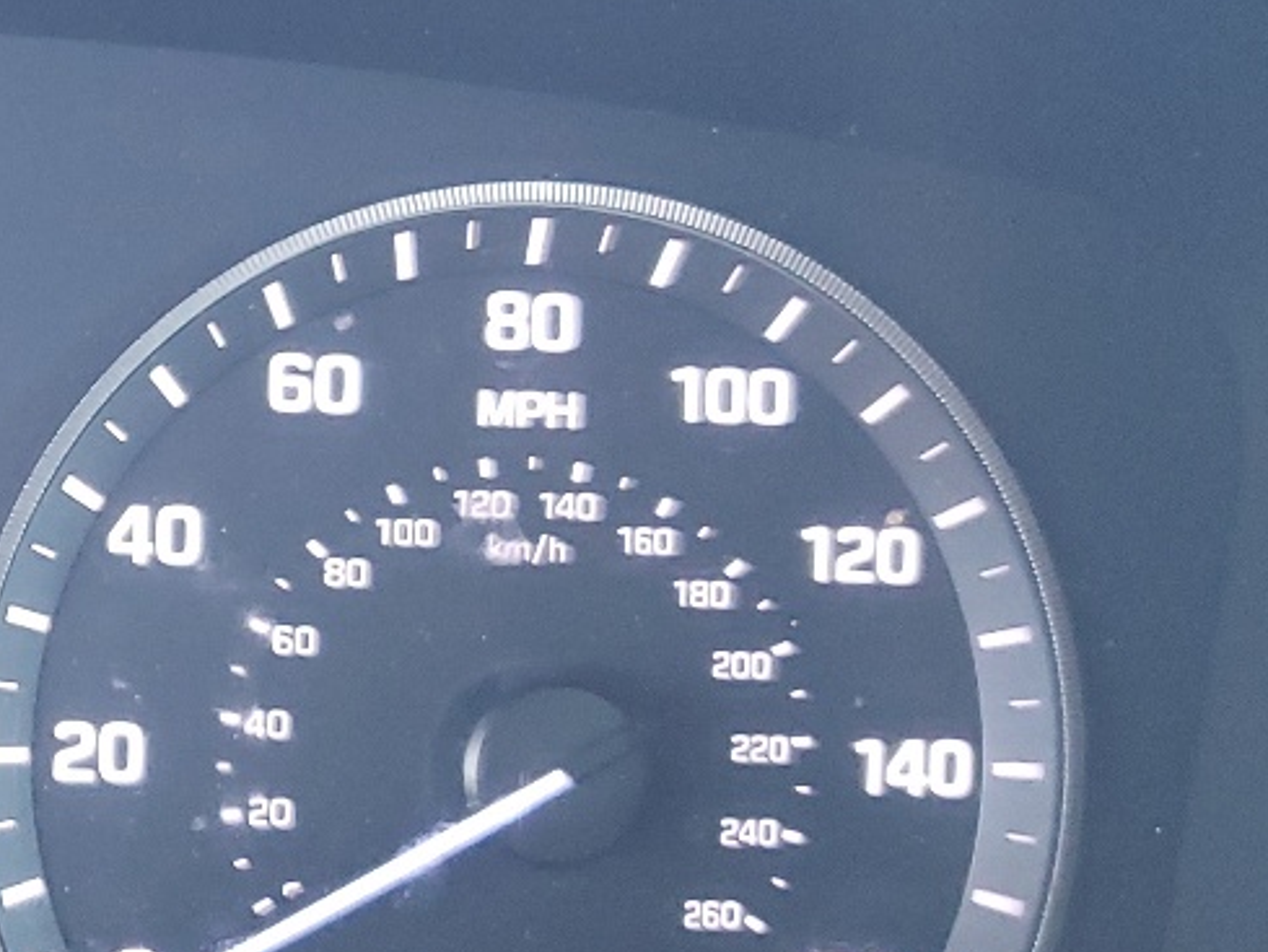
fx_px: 3114
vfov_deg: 17.4
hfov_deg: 20.8
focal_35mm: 85
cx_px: -402
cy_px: 470
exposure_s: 1/40
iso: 259
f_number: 1.5
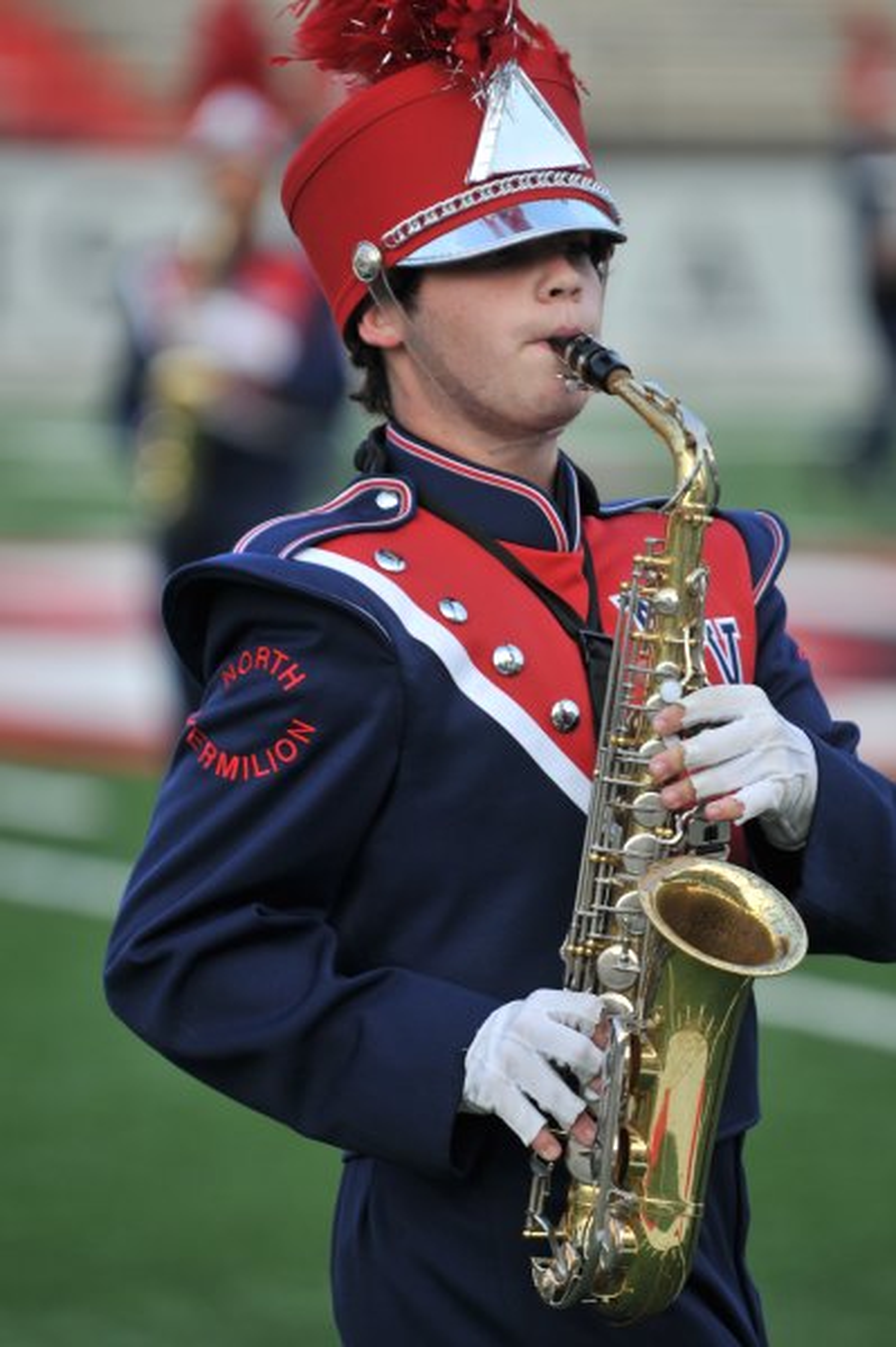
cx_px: 448
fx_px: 11219
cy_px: 674
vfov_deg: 6.9
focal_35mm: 300
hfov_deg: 4.6
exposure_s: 1/640
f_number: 2.8
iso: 200
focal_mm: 200
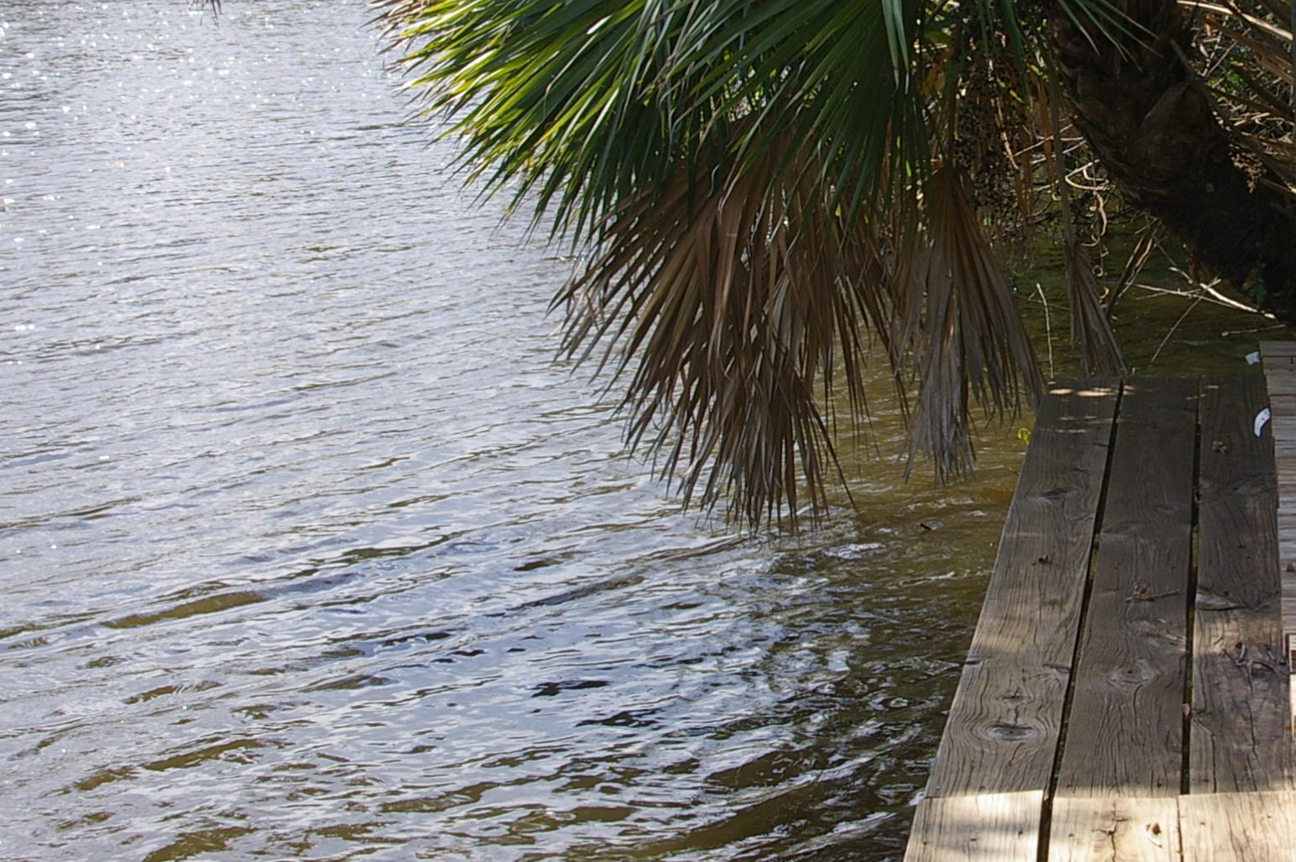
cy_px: 168
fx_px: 2733
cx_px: 1074
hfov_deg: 26.1
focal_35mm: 76
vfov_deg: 17.8
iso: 200
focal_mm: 26
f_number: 8
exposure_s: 1/180
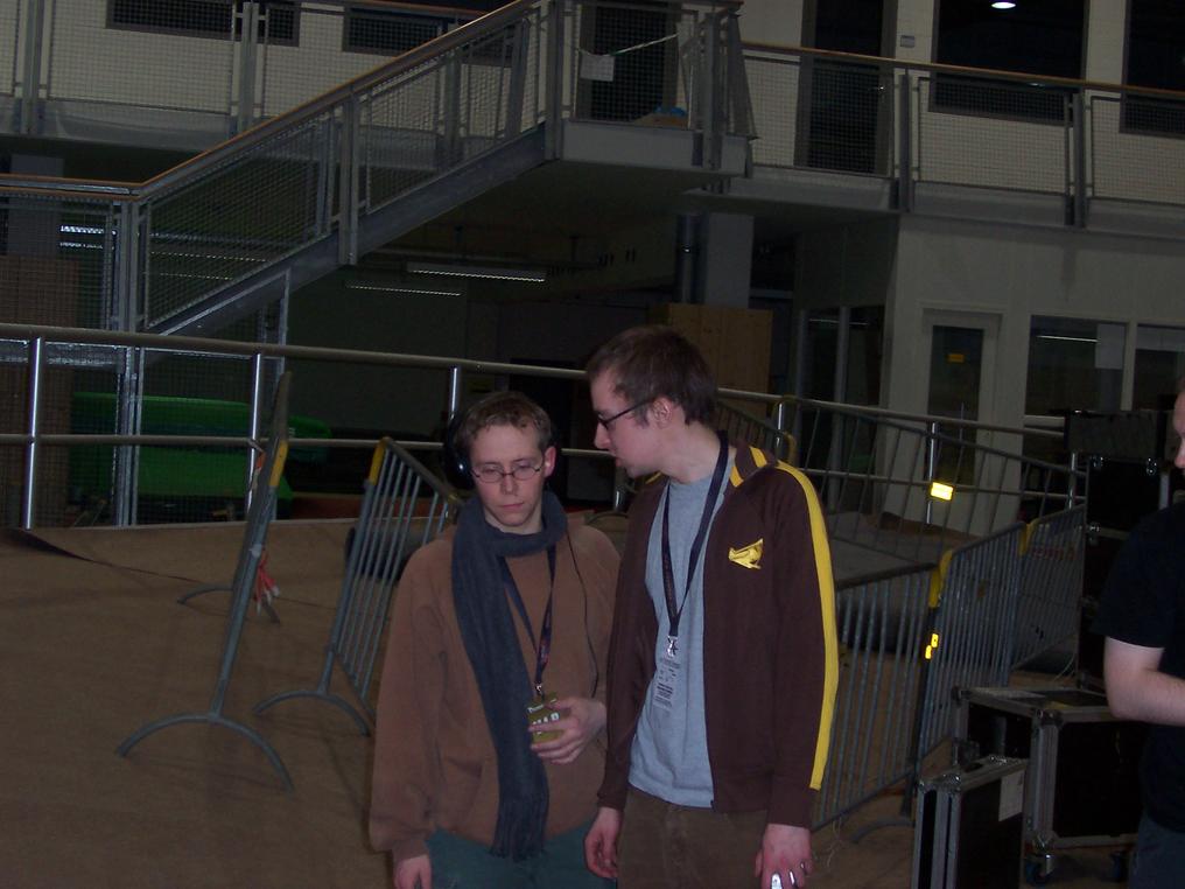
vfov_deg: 23.3
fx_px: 2157
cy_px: 444
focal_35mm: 63
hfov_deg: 30.7
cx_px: 592
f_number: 3.4
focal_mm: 10.1
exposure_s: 1/45
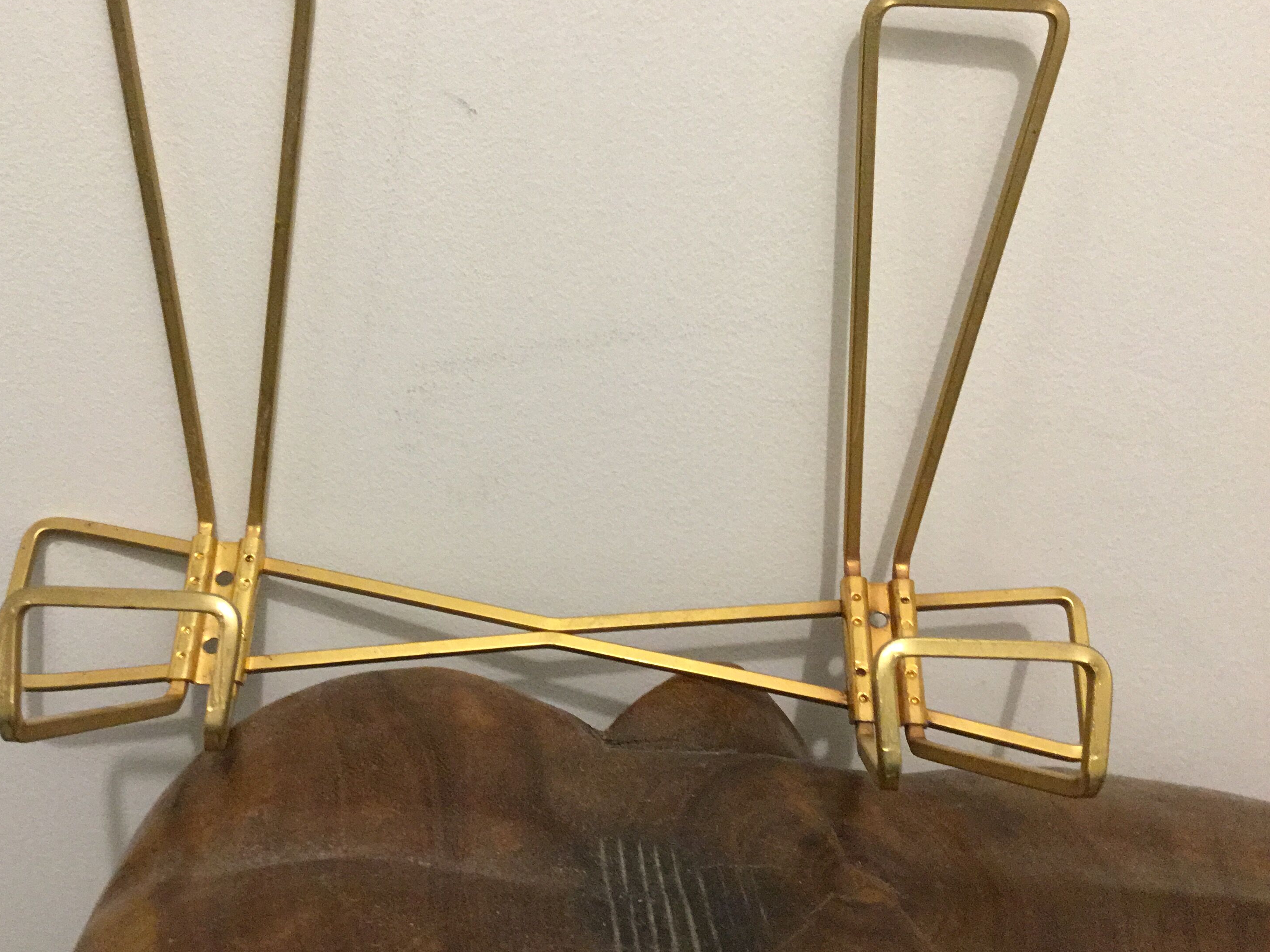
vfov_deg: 40.7
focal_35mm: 35
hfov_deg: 52.5
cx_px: 554
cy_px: 440
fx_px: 1284
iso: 200
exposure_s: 1/33
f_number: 2.4
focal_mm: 3.3
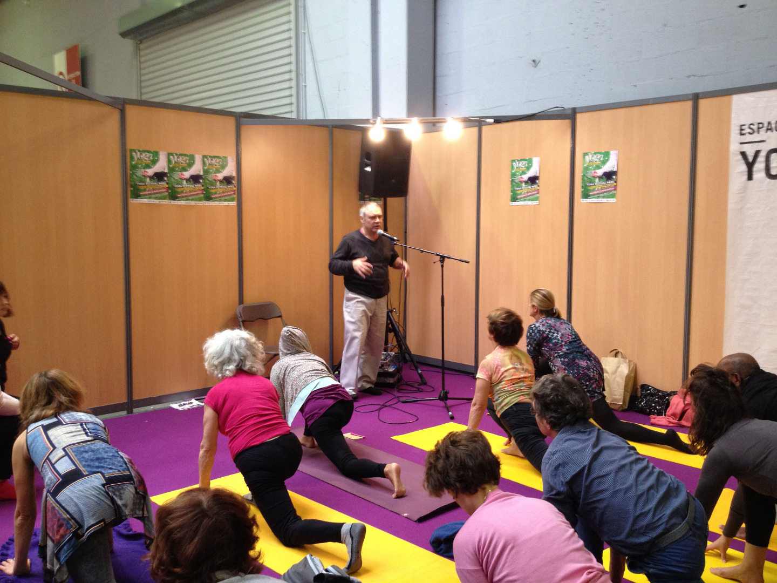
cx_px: 388
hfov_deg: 52.6
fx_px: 786
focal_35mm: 35
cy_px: 292
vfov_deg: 40.7
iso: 125
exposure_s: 1/20
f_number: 2.4
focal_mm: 4.28
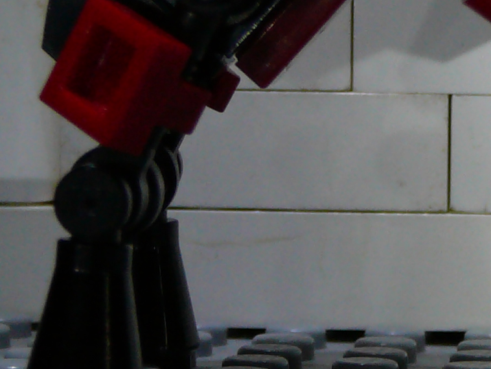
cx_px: 576
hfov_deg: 9.5
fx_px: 2923
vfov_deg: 7.2
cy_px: 90
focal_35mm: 206
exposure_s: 1/30
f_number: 3.6
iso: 125
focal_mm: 9.1
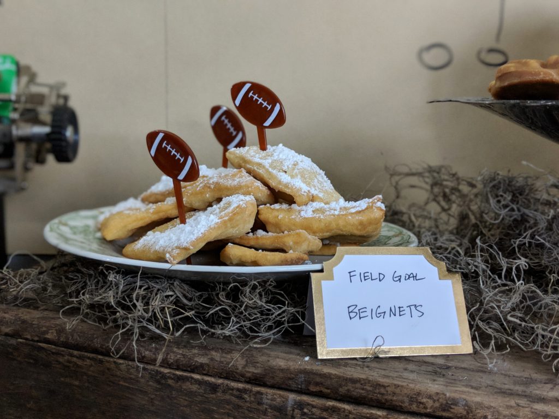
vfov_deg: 51.4
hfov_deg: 65.3
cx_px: 280
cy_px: 210
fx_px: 436
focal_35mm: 27
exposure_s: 1/60
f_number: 1.8
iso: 400
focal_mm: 4.44
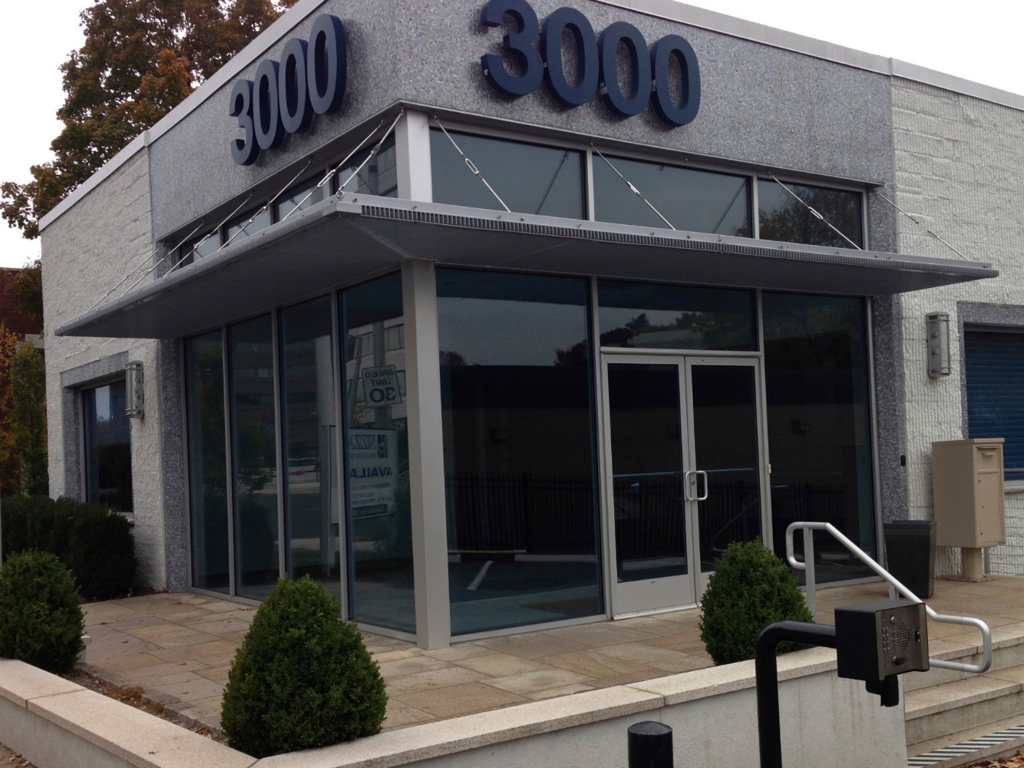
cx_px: 512
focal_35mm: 33
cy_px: 384
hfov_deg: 55.4
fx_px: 976
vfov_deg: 42.9
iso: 50
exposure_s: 1/186
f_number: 2.4
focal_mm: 4.12
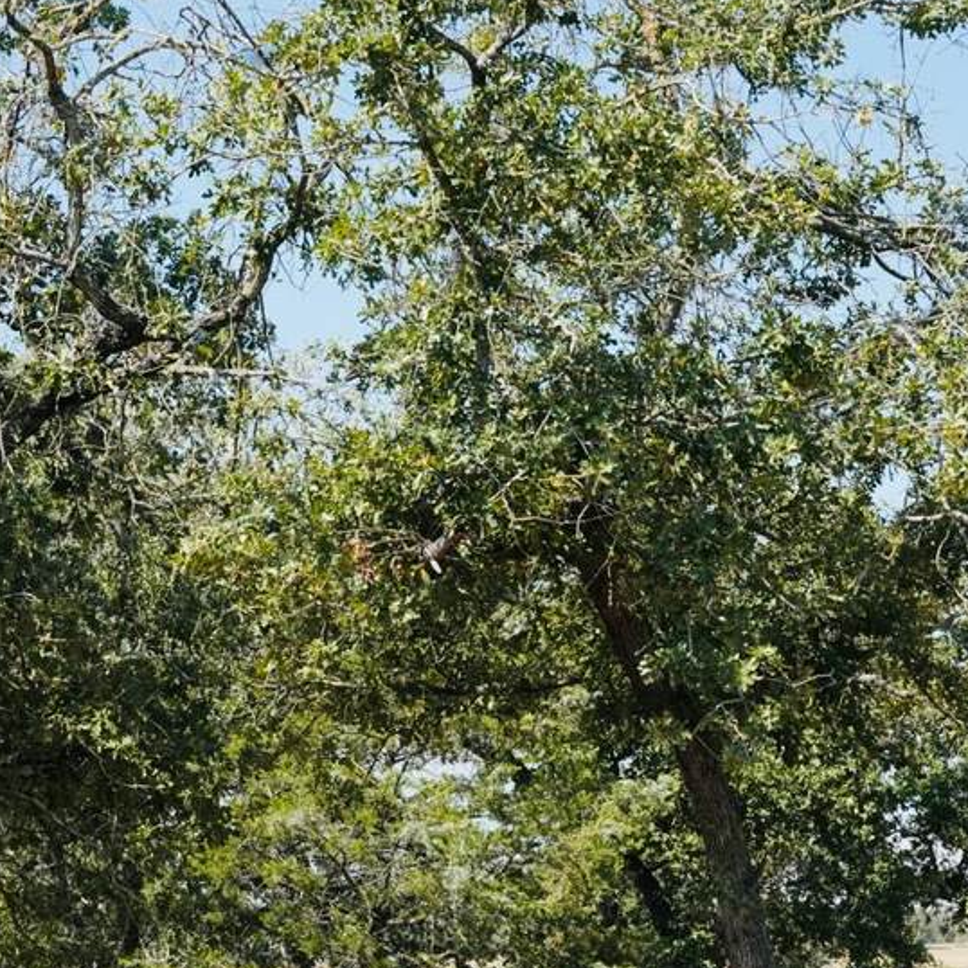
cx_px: 513
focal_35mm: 81
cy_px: 697
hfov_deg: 21.4
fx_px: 2563
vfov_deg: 21.3
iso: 2000
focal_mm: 40
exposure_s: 1/2500
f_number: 9
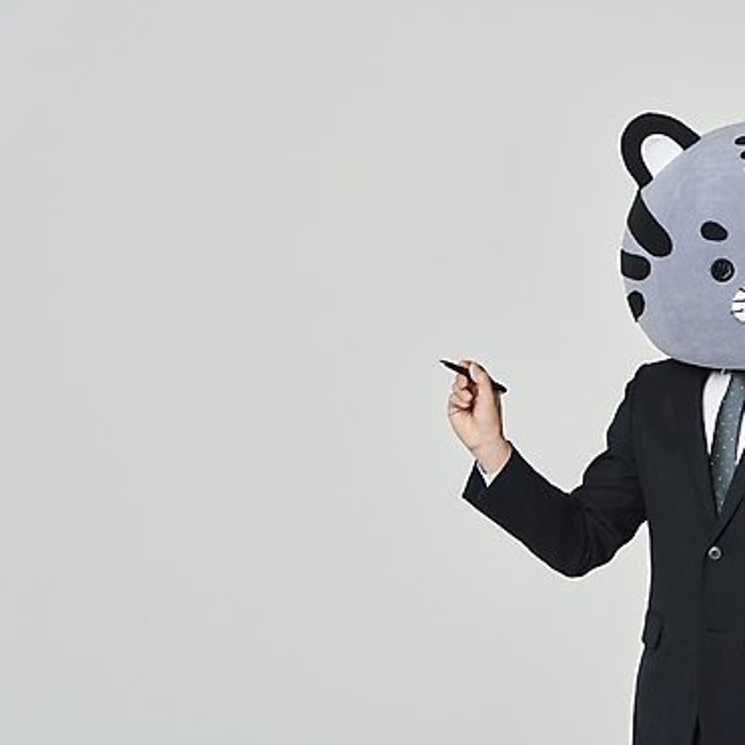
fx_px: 2070
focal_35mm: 85
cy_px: 387
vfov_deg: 20.4
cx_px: 519
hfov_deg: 20.3
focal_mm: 62
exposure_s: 1/125
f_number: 8
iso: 100
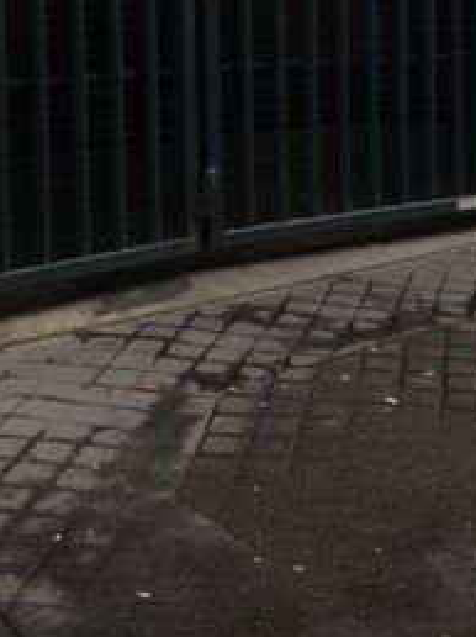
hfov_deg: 17.6
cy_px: 54
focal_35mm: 82
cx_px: 471
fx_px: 1506
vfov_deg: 23.2
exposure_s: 1/37
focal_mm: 4.12
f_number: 2.4
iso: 50
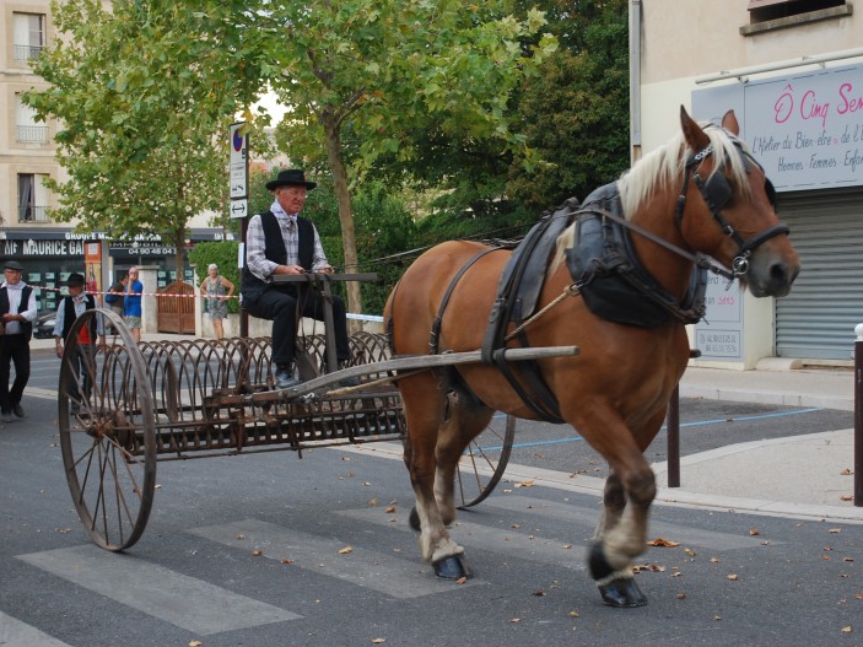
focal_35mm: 58
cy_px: 320
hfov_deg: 33.4
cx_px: 485
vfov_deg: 25.4
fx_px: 1434
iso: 200
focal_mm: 35
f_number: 5.3
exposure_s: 1/100
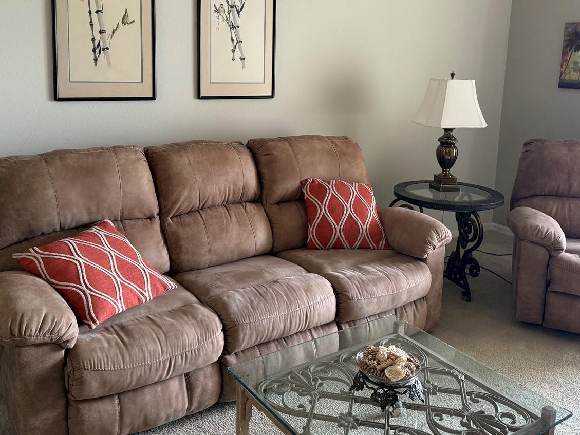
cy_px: 144
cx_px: 313
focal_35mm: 34
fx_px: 570
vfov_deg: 41.2
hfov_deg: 53.9
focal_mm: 6.76
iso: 200
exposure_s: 1/60
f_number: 1.78
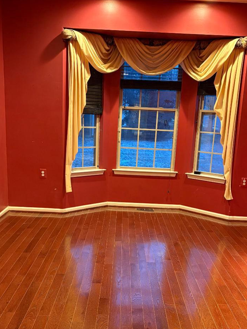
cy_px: 225
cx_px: 123
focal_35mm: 43
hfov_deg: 33.6
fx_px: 409
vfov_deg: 43.1
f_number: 1.6
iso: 400
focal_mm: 5.96
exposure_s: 1/40
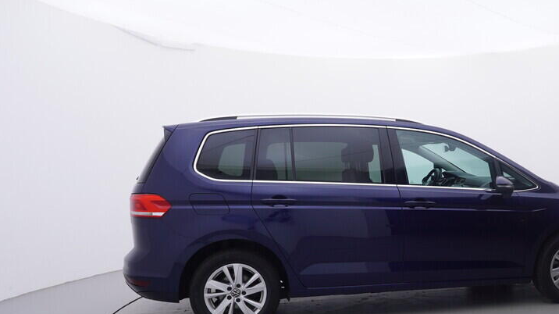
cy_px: 228
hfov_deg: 56.4
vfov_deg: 34.3
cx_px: 397
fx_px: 500
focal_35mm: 34
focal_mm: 15
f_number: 5
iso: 200
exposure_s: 1/80
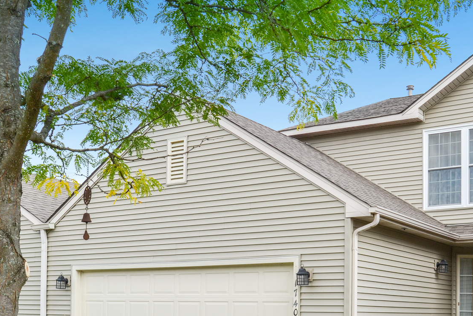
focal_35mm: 48
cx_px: 277
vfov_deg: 27.9
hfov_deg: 41.0
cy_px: 206
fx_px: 631
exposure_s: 1/320
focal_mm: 22
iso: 200
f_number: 9
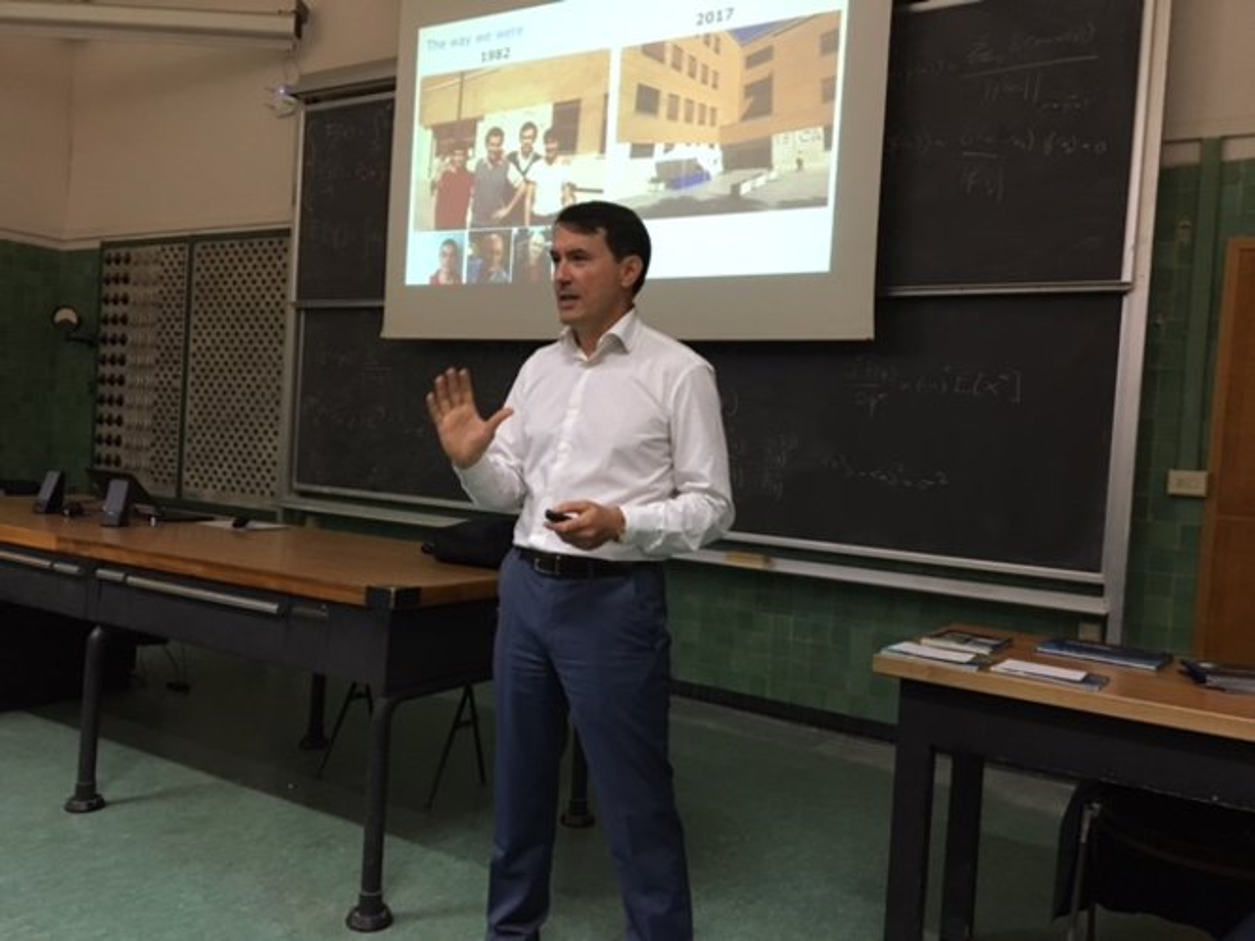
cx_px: 628
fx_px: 1051
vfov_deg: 48.2
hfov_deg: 61.7
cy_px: 470
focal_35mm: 29
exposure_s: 1/20
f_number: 2.2
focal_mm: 4.15
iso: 200
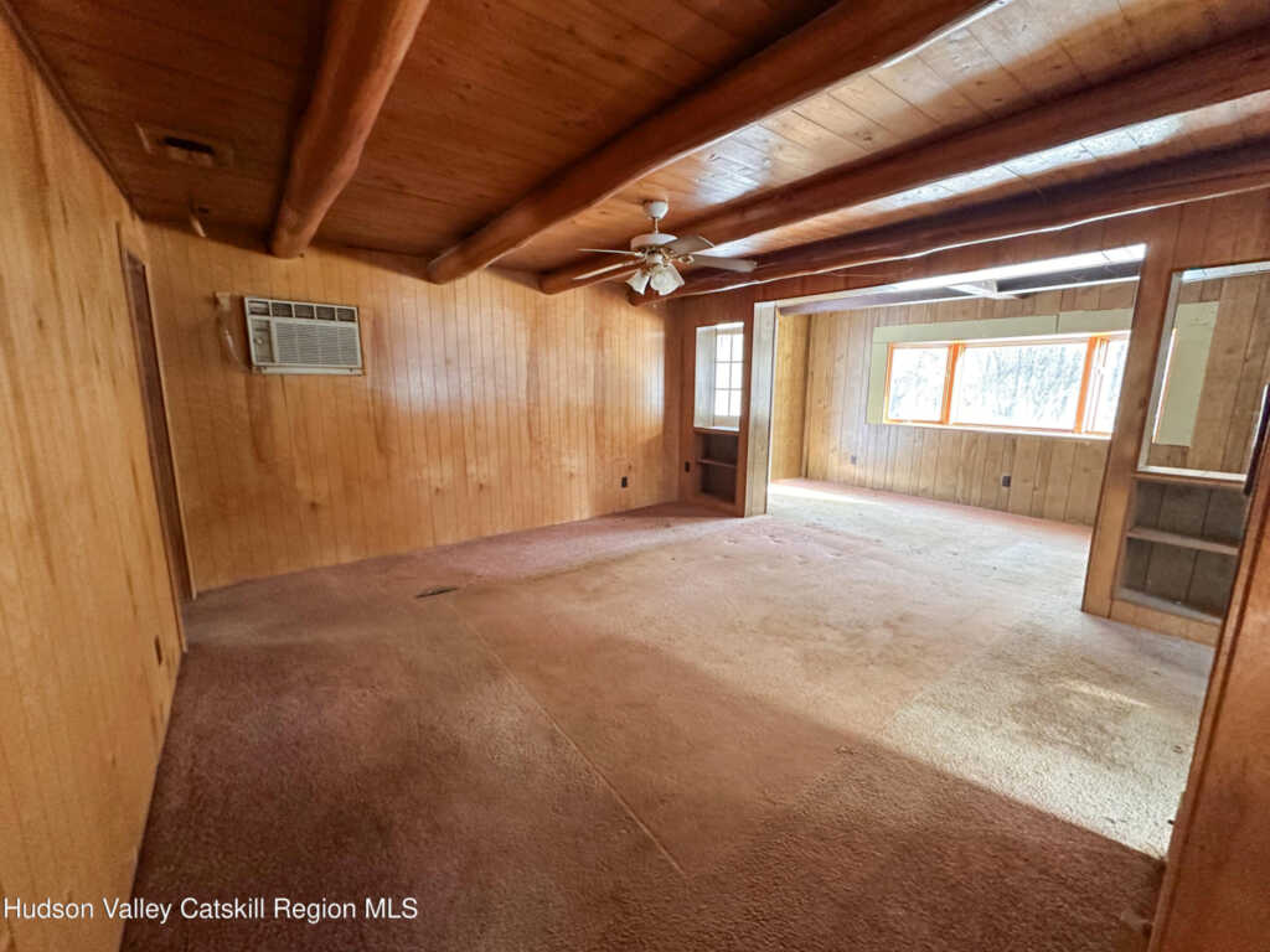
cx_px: 635
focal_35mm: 14
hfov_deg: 102.1
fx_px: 514
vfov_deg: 85.7
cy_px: 476
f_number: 2.2
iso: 400
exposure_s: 1/60
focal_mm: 2.22
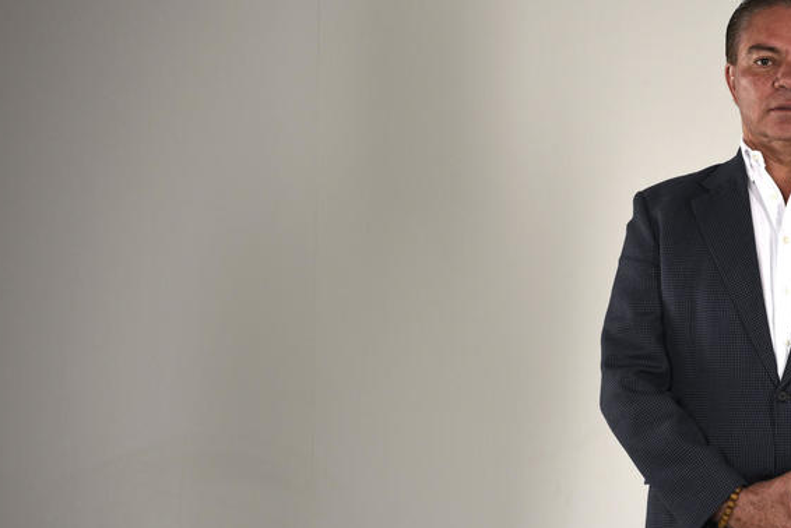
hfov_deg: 24.1
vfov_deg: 16.5
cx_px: 626
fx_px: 1825
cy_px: 213
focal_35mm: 83
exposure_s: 1/100
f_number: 13
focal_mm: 50
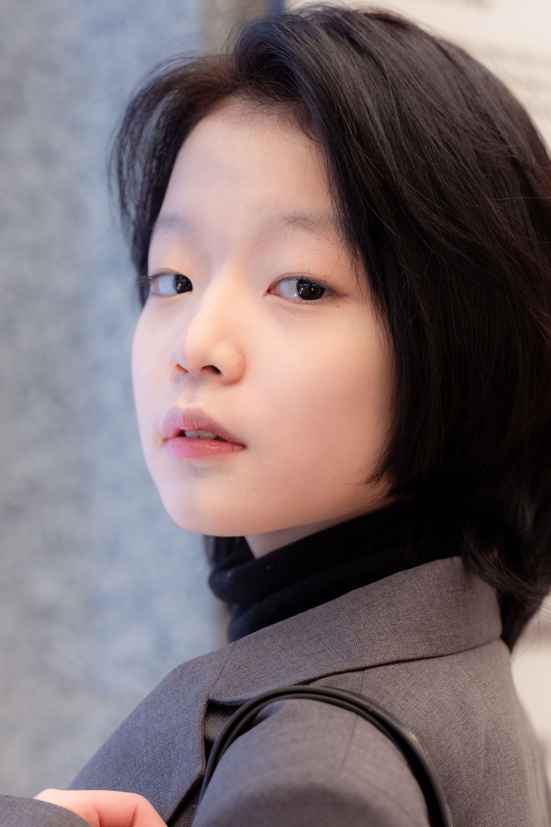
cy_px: 541
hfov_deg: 12.8
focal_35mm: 107
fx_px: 2457
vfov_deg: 19.1
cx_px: 198
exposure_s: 1/50
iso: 800
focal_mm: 70
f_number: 2.8
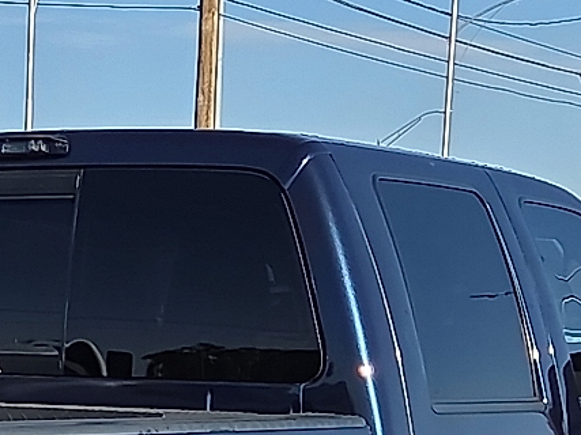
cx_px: -159
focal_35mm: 150
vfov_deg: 9.7
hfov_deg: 12.8
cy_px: 555
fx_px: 2517
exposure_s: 1/1667
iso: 25
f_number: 1.8
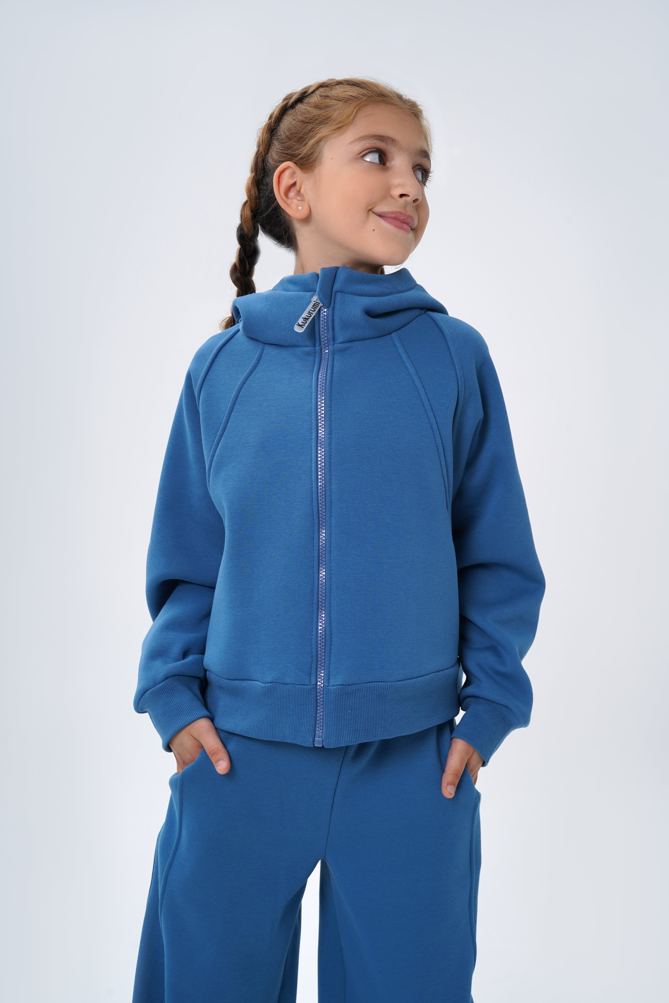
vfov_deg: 39.6
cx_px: 334
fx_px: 1394
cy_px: 502
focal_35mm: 50
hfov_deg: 27.0
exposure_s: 1/160
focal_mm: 50
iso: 100
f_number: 9
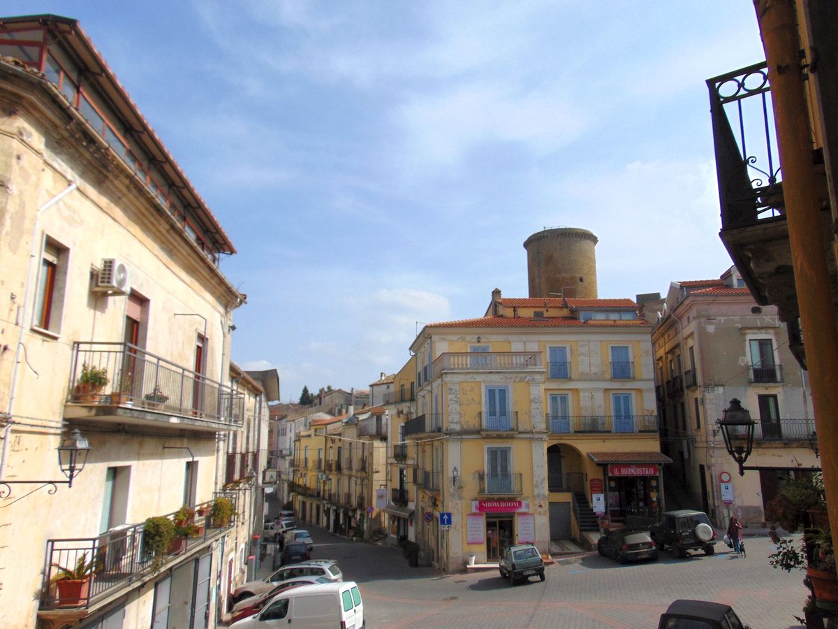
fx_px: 605
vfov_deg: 54.9
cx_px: 419
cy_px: 314
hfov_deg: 69.4
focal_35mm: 25
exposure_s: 1/500
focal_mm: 4.5
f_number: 7.7
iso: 80
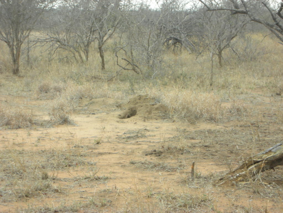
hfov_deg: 18.7
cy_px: 106
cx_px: 142
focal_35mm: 105
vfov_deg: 14.1
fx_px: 858
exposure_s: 1/60.3
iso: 66
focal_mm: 17.4
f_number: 5.4
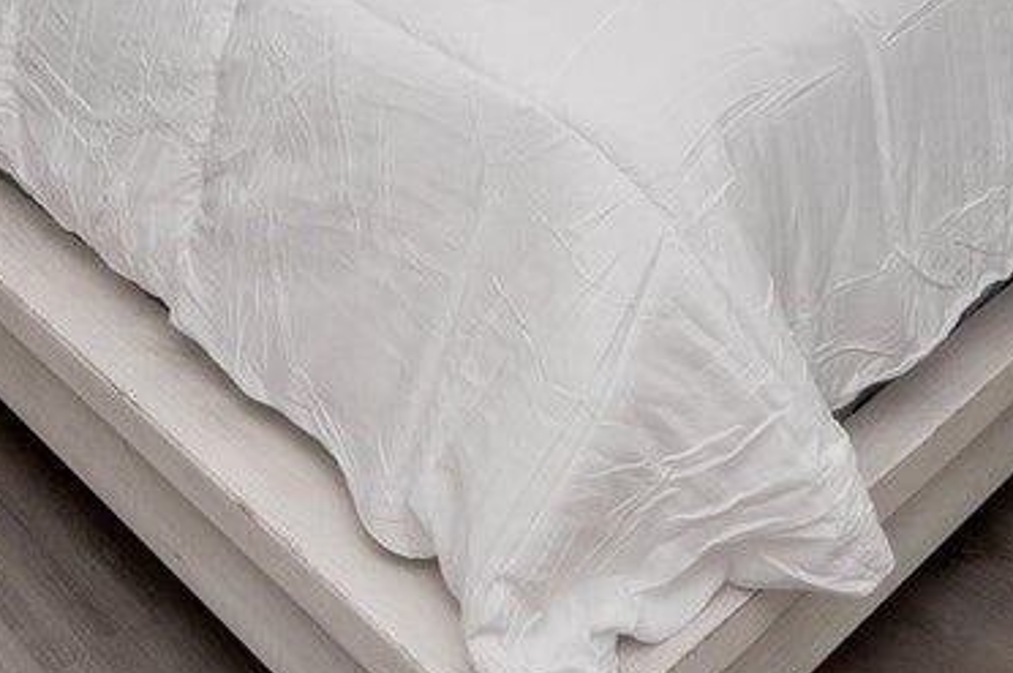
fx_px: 1630
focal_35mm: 58
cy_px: -708
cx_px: 251
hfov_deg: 33.8
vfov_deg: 16.8
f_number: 9
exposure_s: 1/50
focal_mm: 14
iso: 160
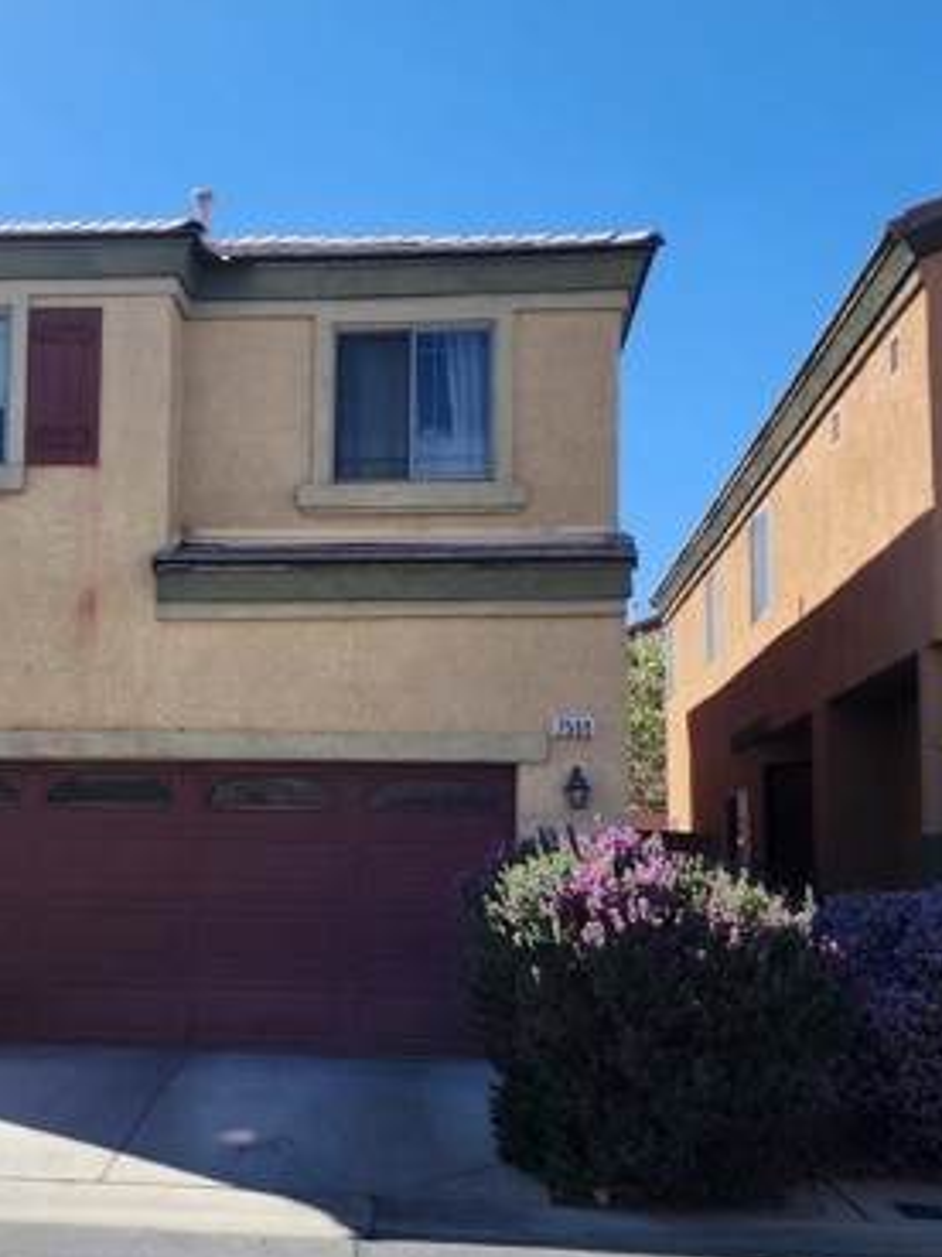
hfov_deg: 29.9
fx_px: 1742
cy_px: 676
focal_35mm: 48
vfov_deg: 39.6
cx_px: 266
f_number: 1.8
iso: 12
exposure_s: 1/796
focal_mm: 6.4
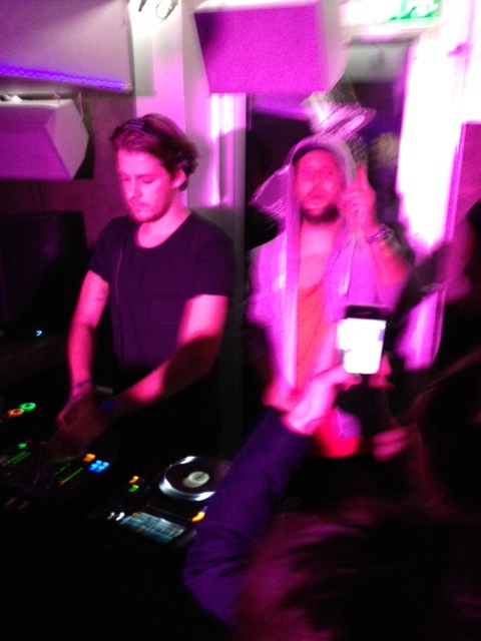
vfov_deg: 55.4
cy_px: 320
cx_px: 240
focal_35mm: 33
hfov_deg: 42.9
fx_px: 611
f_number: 2.4
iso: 400
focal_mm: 4.13
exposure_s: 1/15
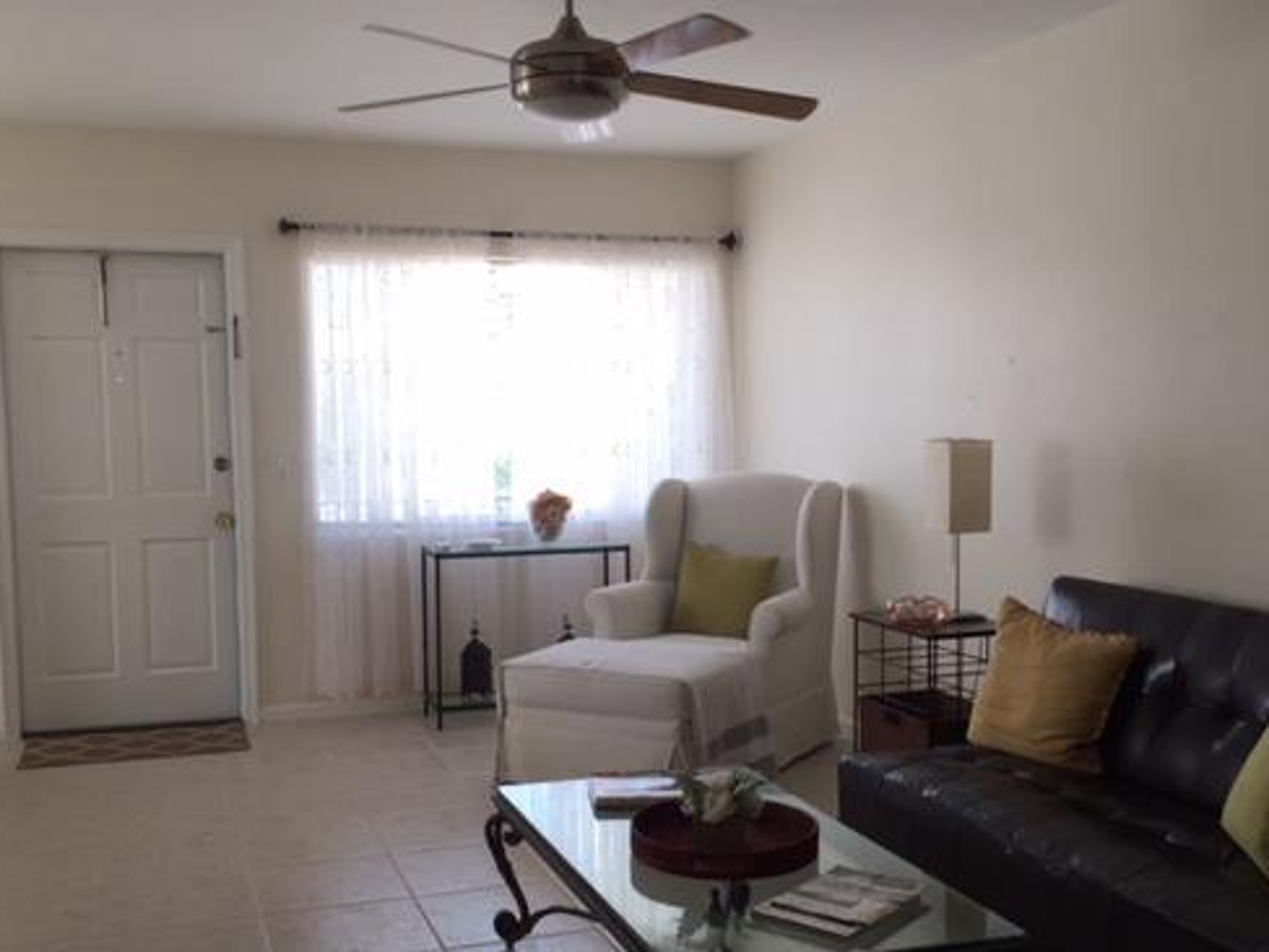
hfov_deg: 49.0
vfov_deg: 37.6
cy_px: 562
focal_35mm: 38
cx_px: 608
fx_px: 1393
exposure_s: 1/120
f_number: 2.2
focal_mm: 4.15
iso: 50
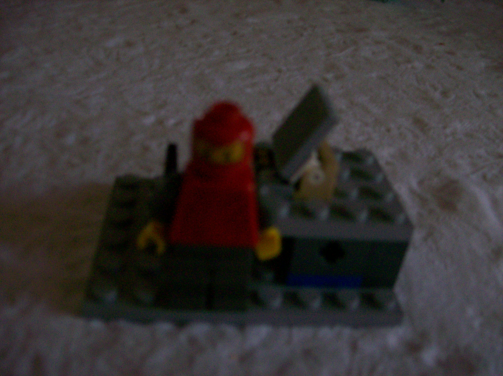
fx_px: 523
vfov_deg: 39.6
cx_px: 252
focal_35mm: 36
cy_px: 188
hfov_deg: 51.4
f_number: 2.7
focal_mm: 6
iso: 160
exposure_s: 1/8
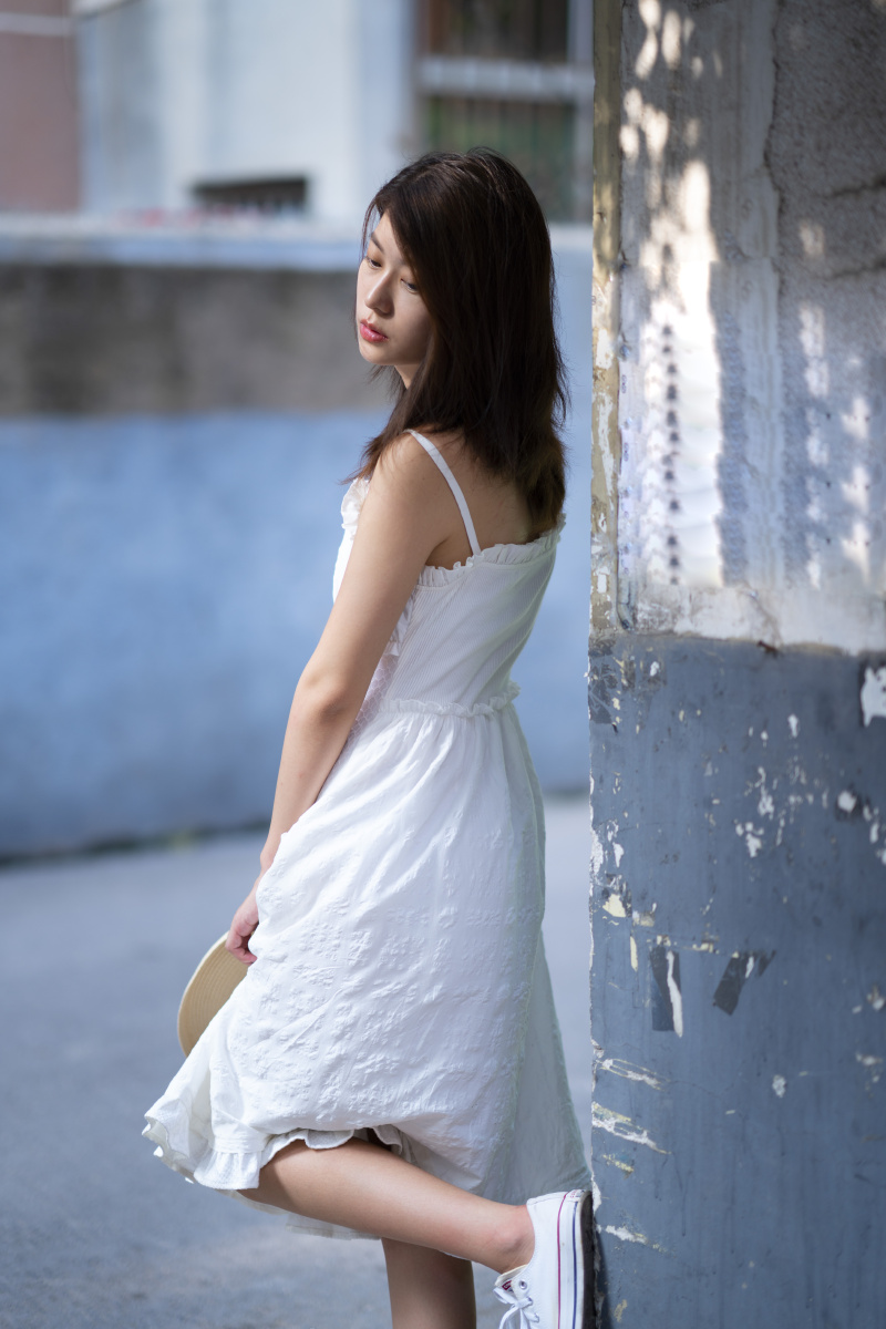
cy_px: 664
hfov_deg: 16.1
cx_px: 443
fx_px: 3138
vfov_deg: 23.9
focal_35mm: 85
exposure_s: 1/500
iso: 64
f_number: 1.4
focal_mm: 85
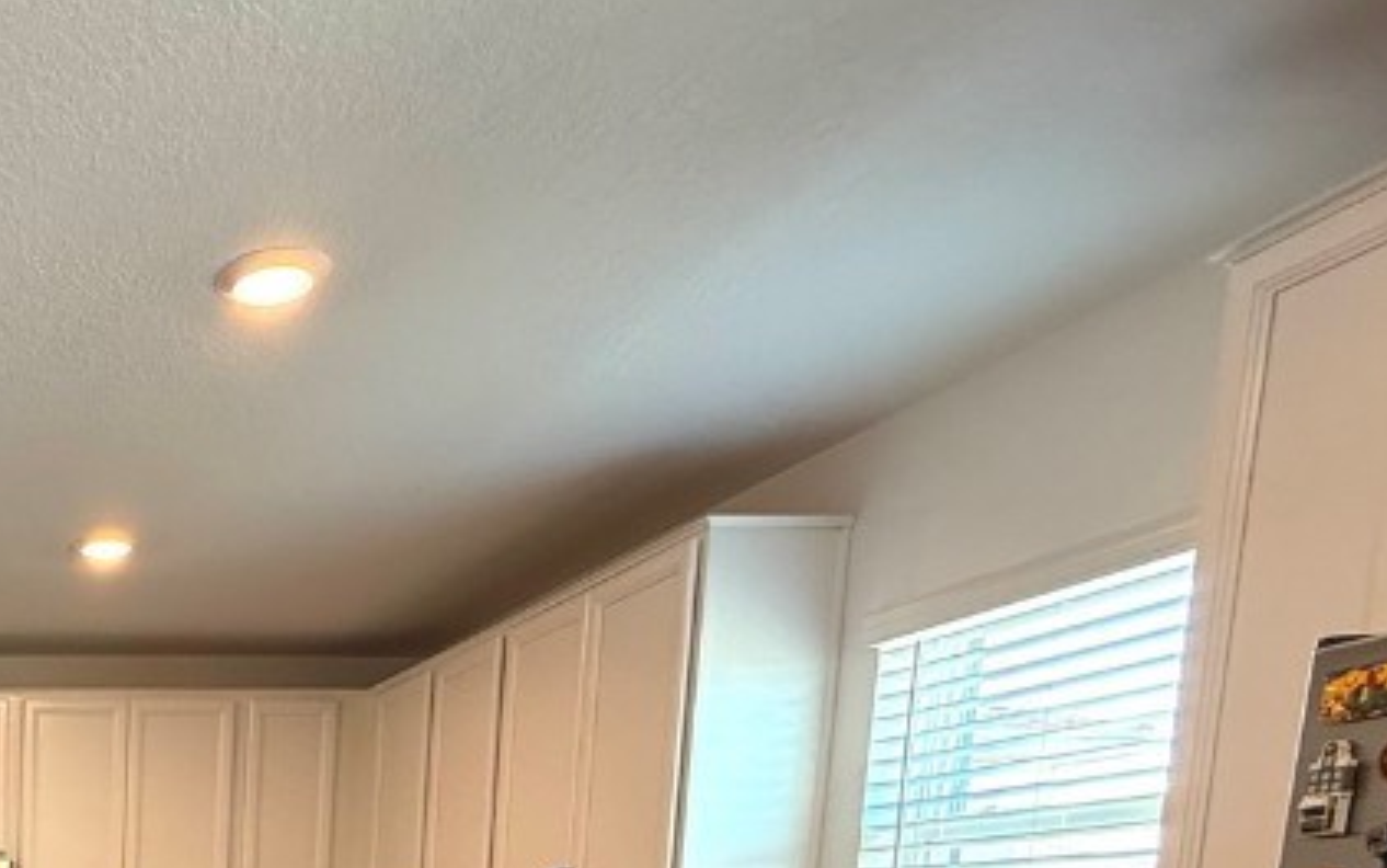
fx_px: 1361
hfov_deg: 42.0
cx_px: -158
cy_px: 1118
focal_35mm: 36
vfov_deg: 29.0
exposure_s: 1/120
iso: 160
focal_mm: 2.22
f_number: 2.2
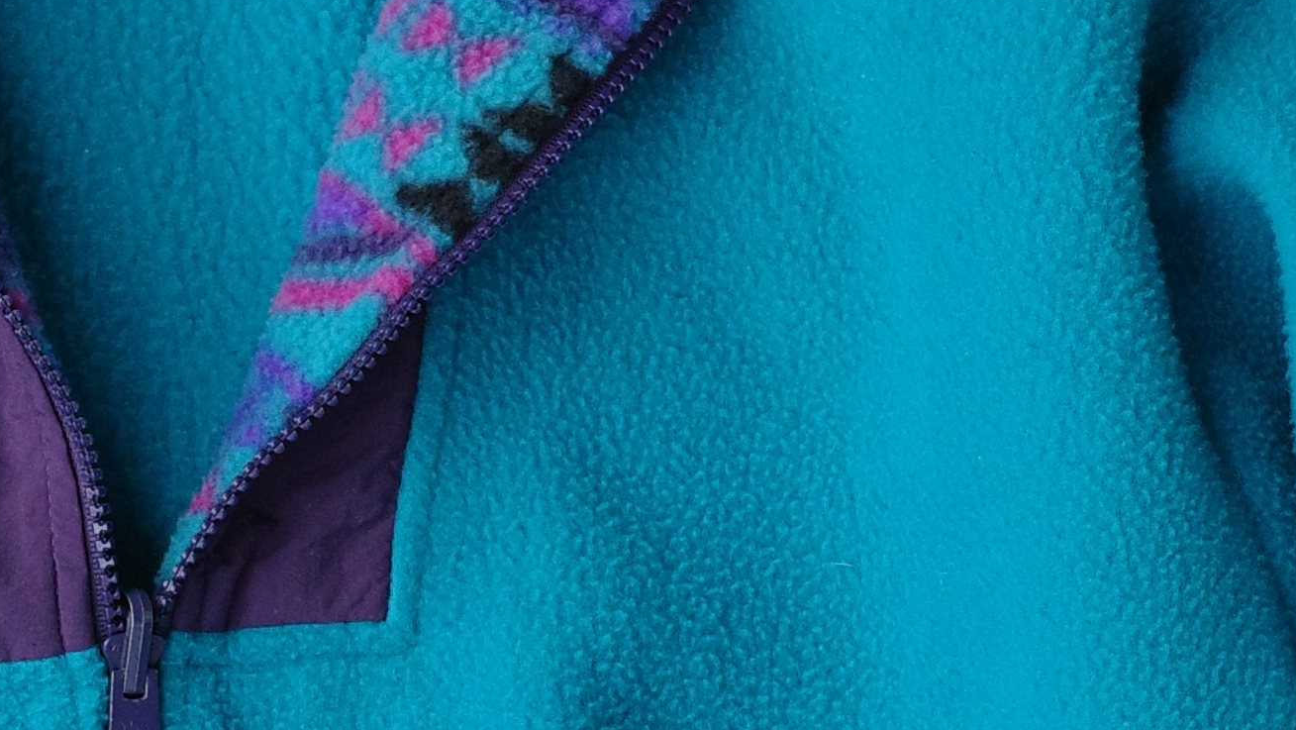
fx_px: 6600
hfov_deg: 11.1
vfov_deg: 6.3
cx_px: -2
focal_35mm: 192
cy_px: 826
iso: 640
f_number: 3.2
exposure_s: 1/1000
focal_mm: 26
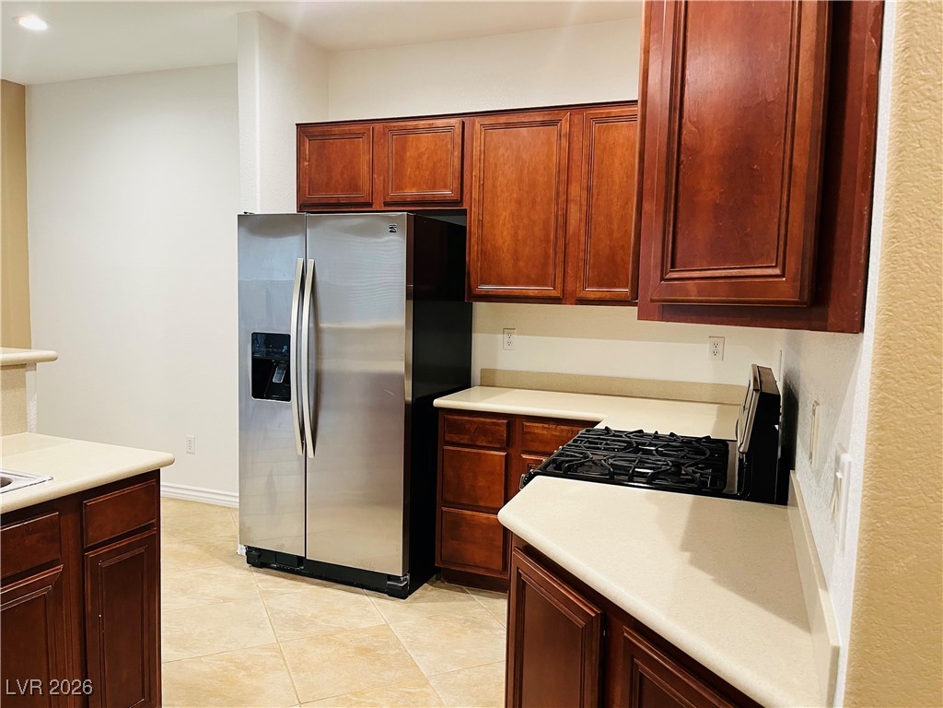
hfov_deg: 67.3
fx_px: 708
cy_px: 354
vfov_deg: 53.1
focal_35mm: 26
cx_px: 472
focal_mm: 5.1
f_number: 1.6
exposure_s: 1/60
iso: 160
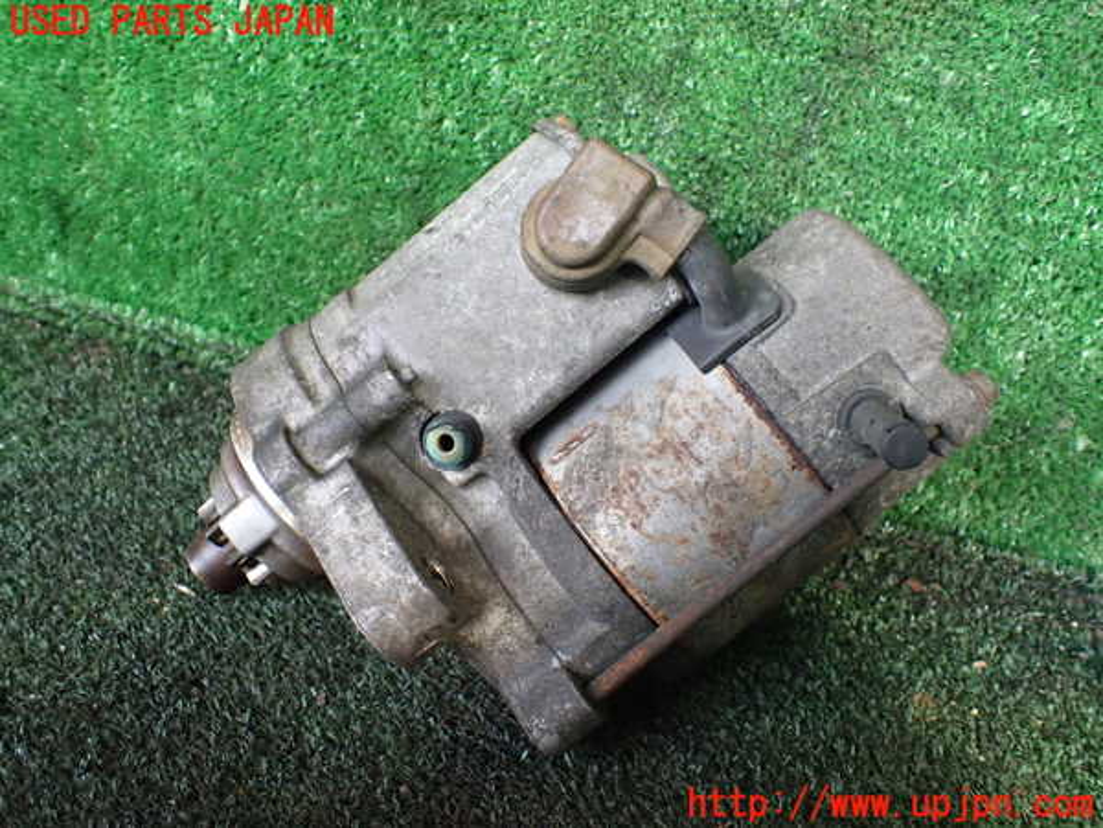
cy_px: 414
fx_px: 956
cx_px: 552
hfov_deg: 60.0
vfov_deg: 46.8
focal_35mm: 30
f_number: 2.3
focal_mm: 5.4
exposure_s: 1/125
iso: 400
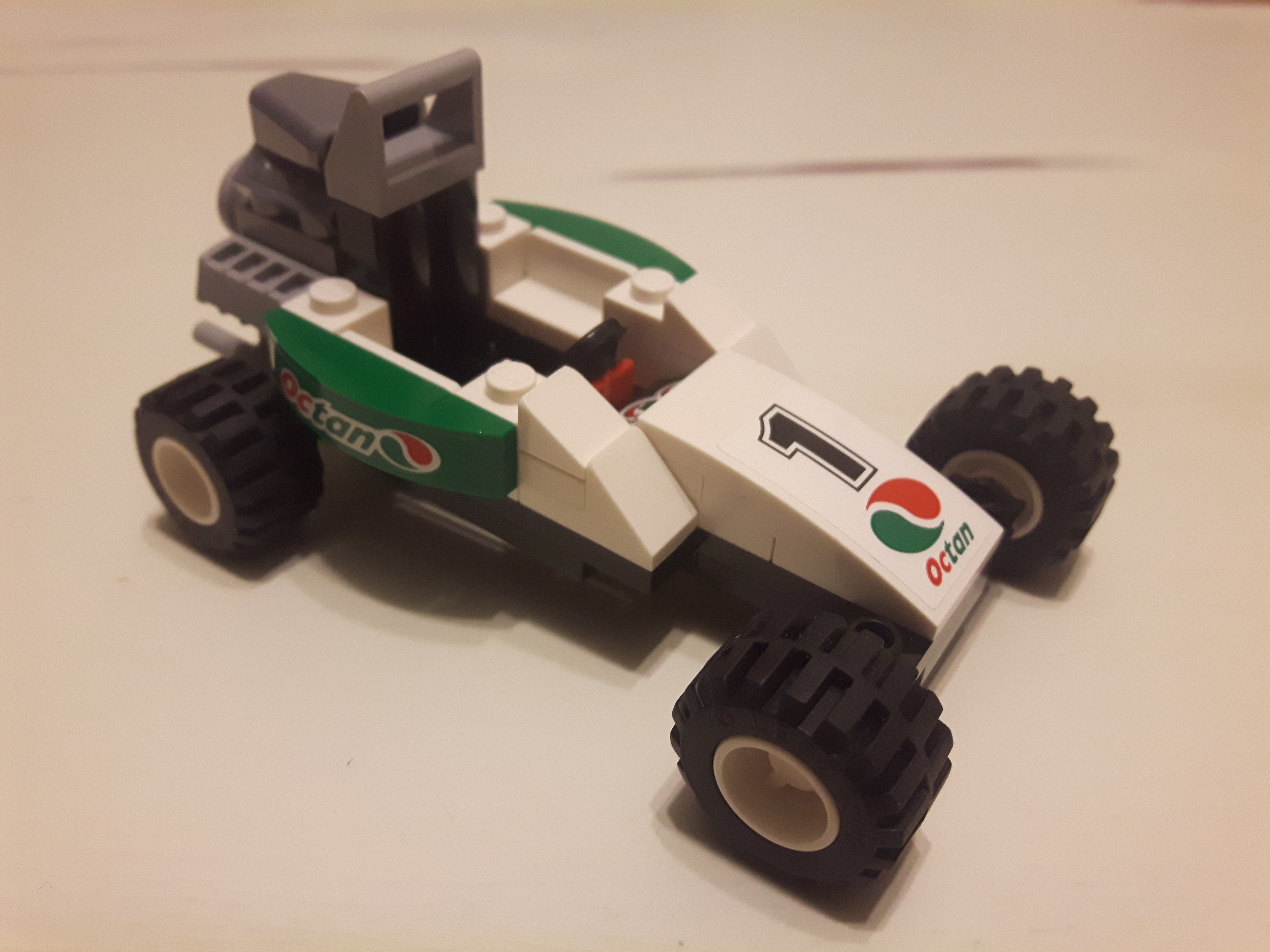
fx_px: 1137
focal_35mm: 31
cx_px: 635
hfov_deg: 58.4
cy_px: 476
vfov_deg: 45.4
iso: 200
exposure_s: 1/33
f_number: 1.9
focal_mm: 3.7
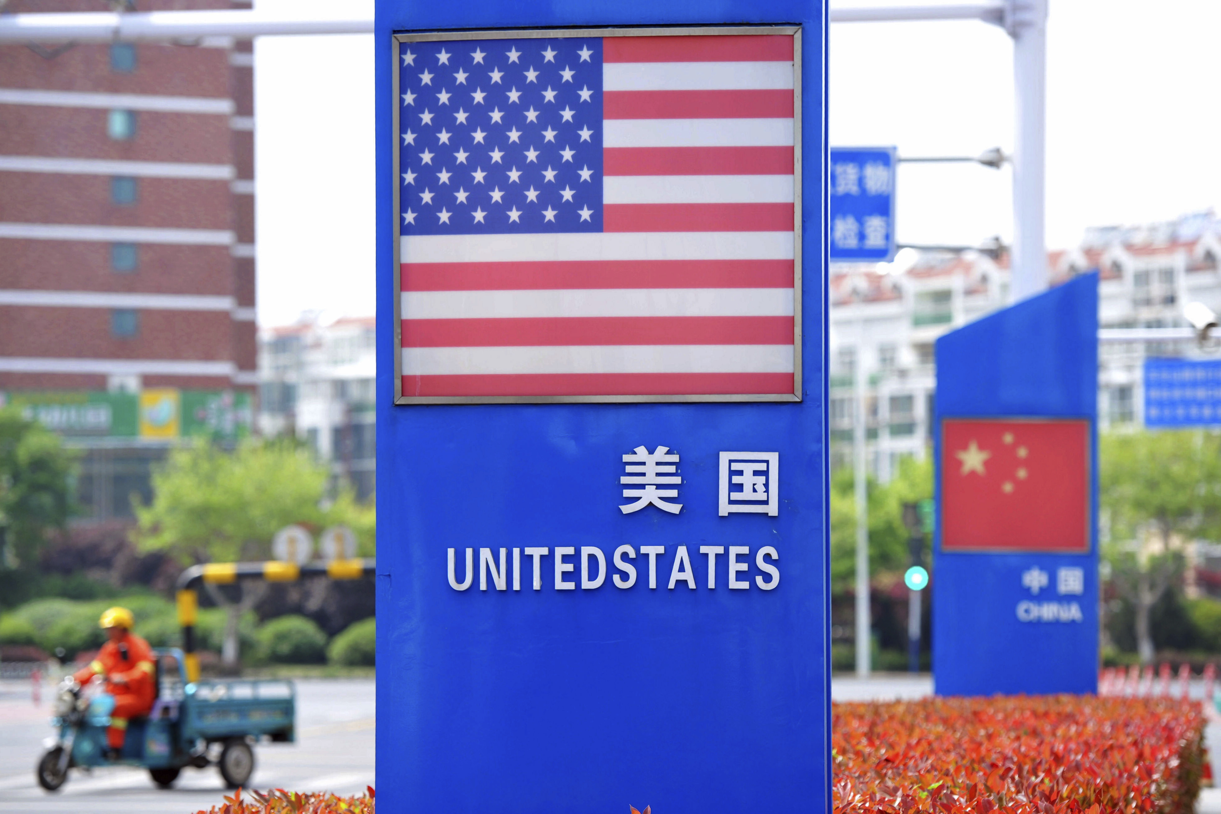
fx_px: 4579
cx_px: 610
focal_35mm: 135
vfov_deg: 10.2
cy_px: 407
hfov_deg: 15.2
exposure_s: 1/640
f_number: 4.5
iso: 200
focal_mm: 135
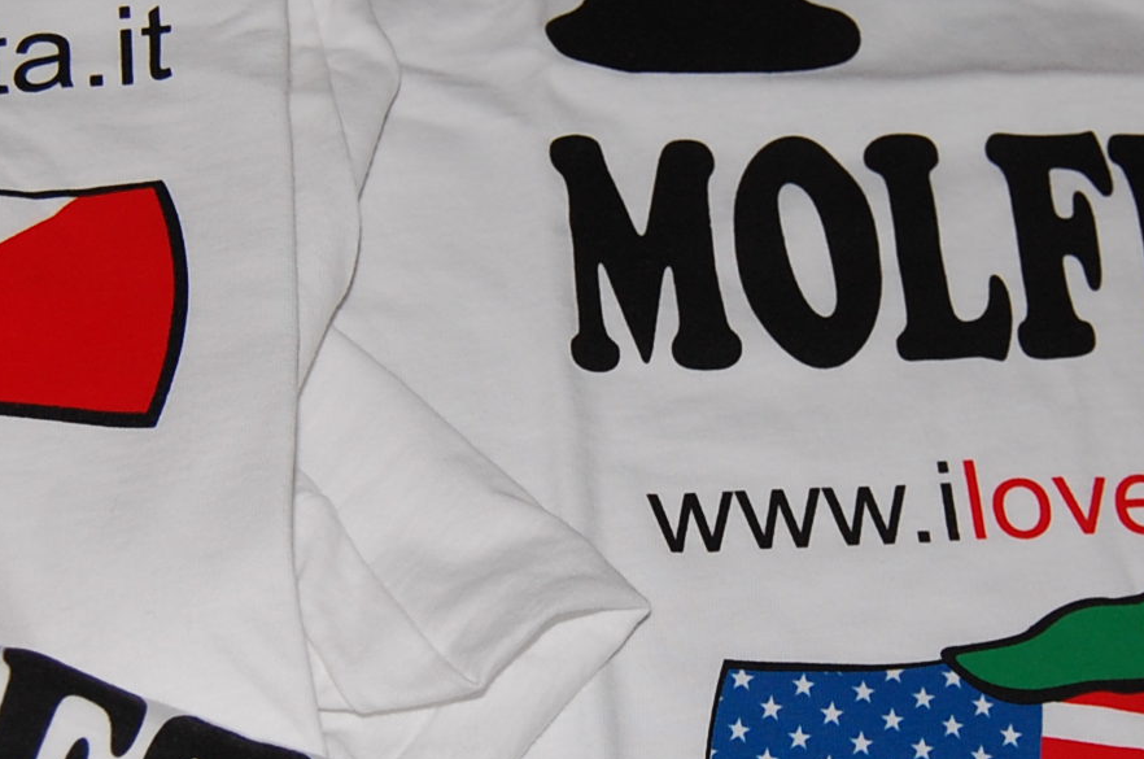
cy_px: 397
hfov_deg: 23.0
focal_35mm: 88
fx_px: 2801
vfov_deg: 15.4
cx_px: 687
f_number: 3.8
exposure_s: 1/60
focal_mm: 23
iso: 400
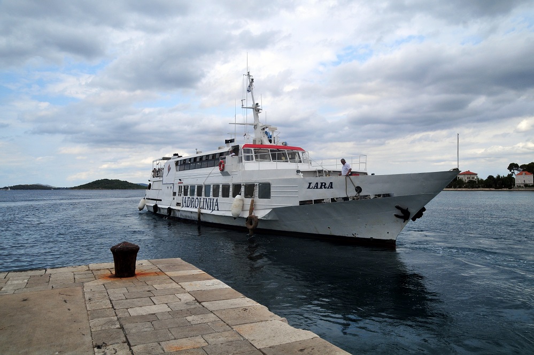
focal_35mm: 26
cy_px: 178
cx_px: 267
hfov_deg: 70.5
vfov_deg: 50.3
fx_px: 378
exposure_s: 1/1000
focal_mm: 17
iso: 320
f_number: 9
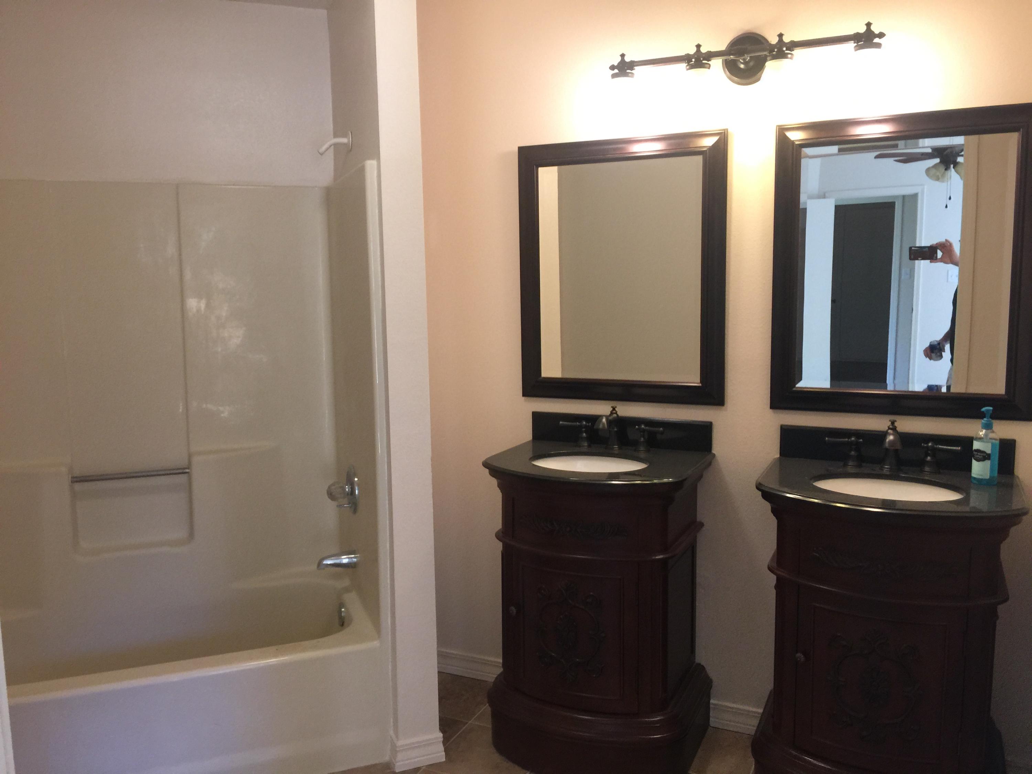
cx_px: 516
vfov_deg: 48.2
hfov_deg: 61.7
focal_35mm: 29
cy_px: 387
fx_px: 865
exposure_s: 1/30
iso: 40
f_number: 2.2
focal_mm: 4.15
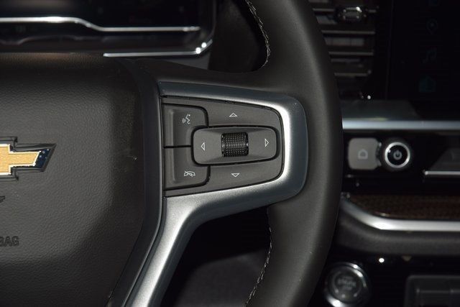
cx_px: 230
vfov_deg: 13.0
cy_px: 154
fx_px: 1342
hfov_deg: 19.5
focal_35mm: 105
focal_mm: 70
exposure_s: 1/125
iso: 100
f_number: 8
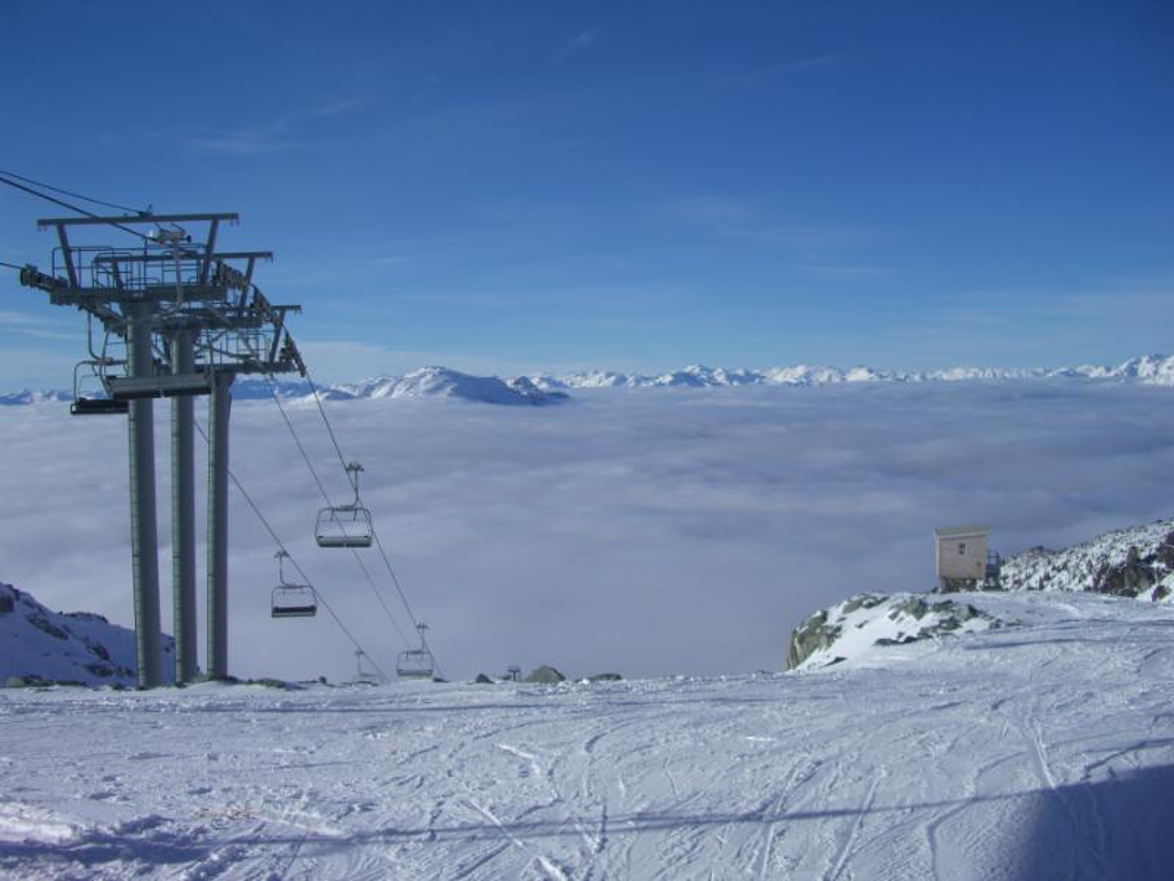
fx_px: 1289
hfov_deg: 49.0
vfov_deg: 37.7
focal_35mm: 38
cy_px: 440
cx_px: 587
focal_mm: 7.9
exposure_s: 1/640
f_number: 5.6
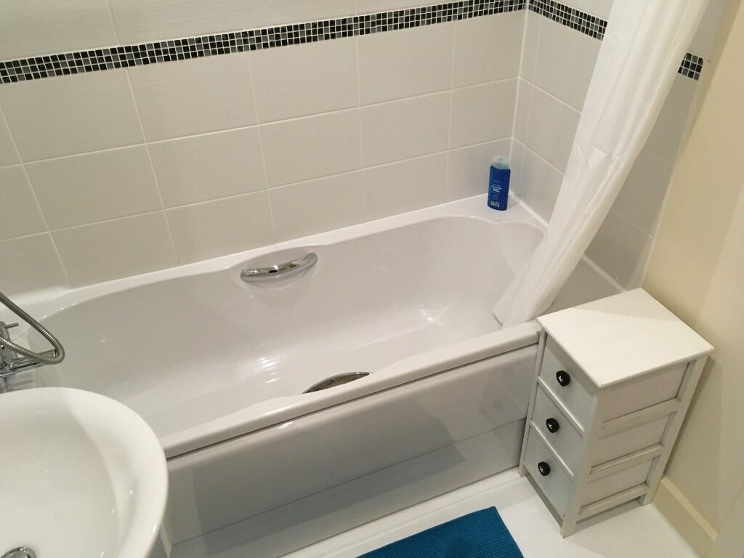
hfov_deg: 61.7
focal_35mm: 29
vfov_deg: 48.2
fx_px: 623
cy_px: 279
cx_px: 372
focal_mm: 4.15
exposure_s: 1/33
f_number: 2.2
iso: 160
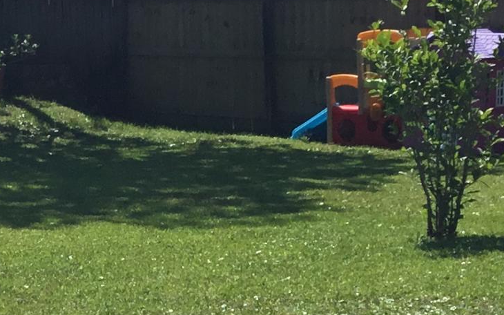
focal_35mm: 135
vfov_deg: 9.7
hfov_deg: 15.4
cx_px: 164
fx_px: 1854
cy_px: 269
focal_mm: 3.3
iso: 25
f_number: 2.4
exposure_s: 1/1852
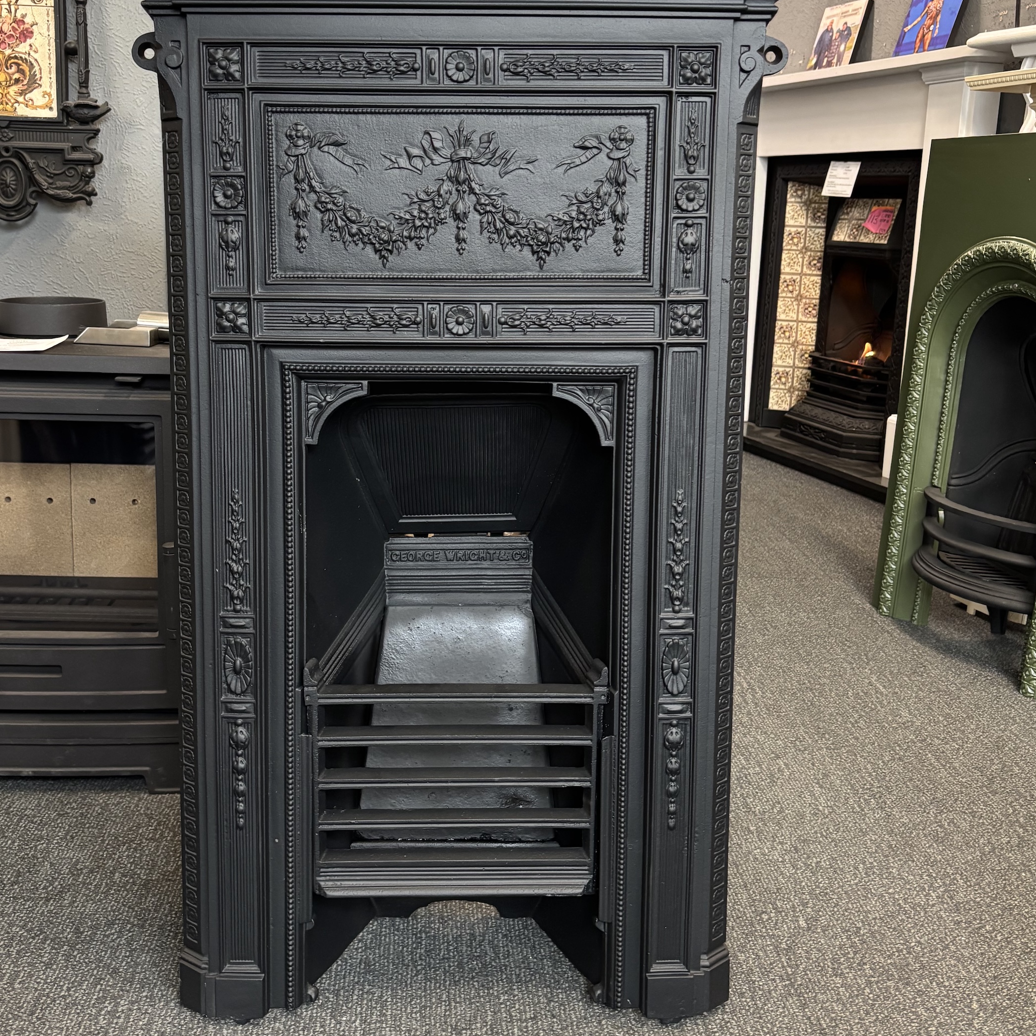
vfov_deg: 47.0
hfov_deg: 47.2
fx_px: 1185
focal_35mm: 35
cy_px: 435
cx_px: 495
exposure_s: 1/33
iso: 400
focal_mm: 5.96
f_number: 1.6
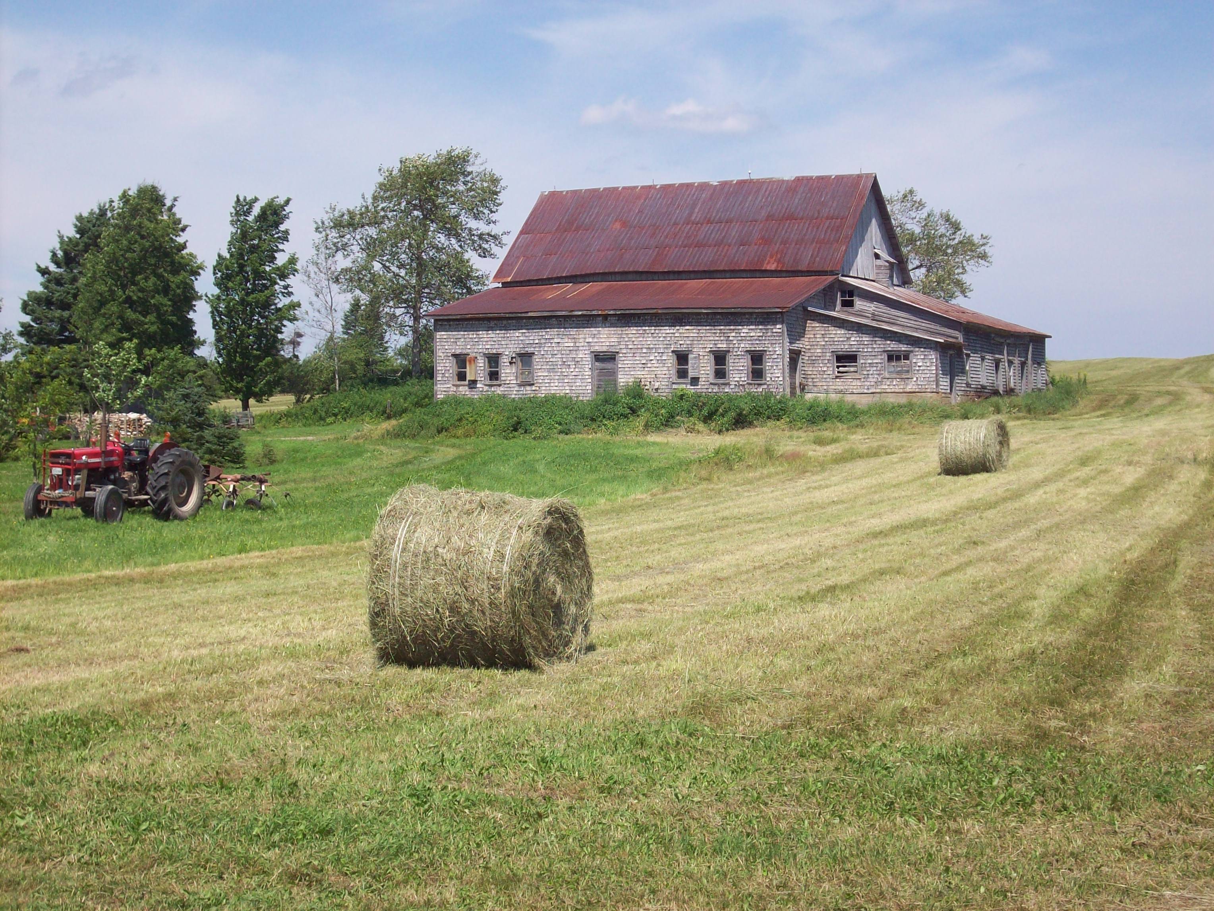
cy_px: 456
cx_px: 607
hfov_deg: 30.3
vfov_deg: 22.9
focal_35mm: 64
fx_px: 2245
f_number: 7.6
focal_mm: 10.7
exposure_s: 1/228
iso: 80
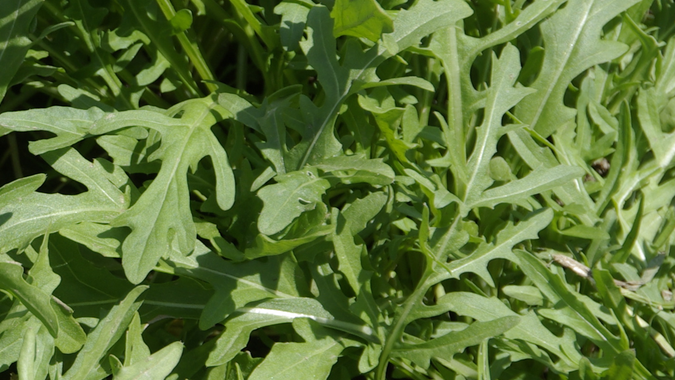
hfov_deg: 5.2
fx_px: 7363
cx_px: -179
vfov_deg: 3.0
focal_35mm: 411
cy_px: 350
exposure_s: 1/200
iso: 100
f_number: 8
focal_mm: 95
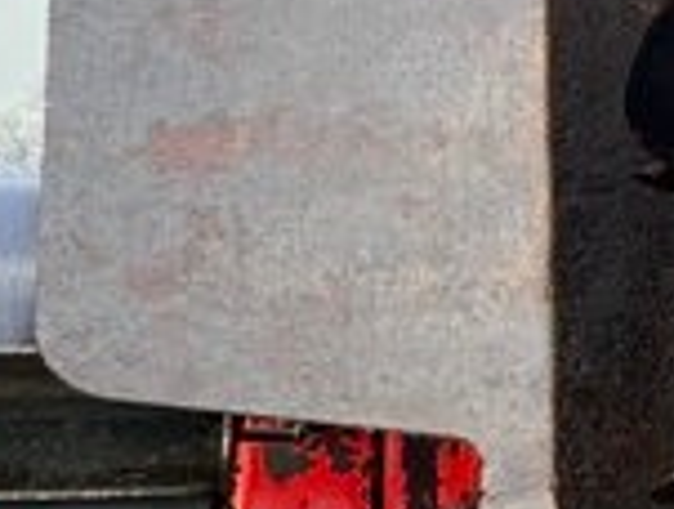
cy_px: 100
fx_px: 2166
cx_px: 1500
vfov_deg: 13.3
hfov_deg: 13.8
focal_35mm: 111
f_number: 1.78
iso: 100
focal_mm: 6.76
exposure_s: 1/377
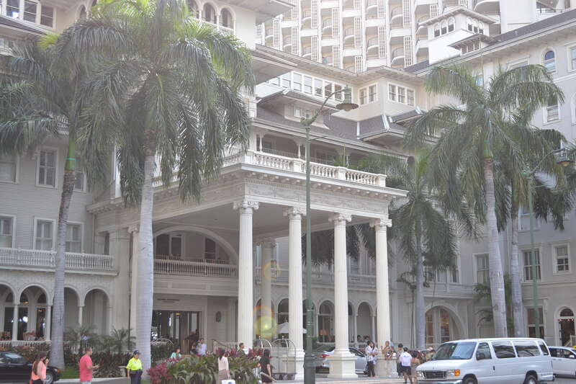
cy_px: 192
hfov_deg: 38.9
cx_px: 288
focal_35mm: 51
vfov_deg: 26.5
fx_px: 816
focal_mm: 34
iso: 125
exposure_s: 1/125
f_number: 5.6
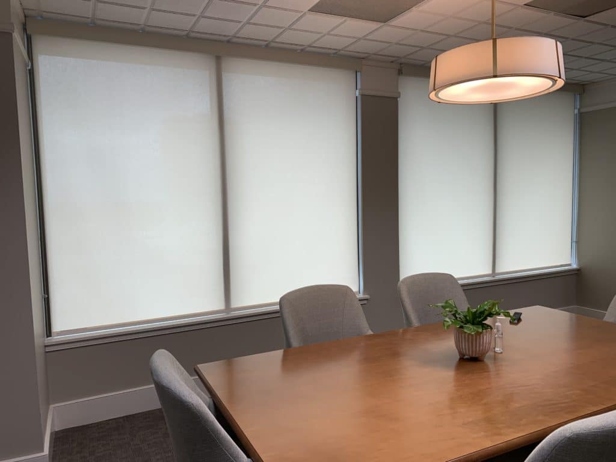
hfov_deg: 67.3
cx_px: 308
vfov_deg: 53.1
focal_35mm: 26
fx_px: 463
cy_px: 231
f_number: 1.8
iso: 64
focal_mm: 4.25
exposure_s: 1/120
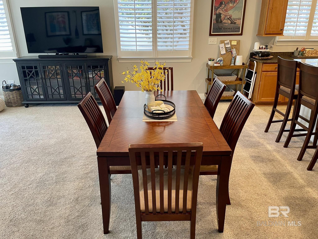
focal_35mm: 25
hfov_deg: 69.4
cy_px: 120
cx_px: 159
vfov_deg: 54.9
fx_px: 230
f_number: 1.6
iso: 160
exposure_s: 1/60
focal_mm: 5.1
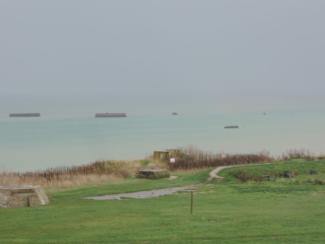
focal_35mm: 120
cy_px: 122
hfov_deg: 16.4
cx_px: 162
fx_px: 1127
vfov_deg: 12.3
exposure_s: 1/125
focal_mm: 25.5
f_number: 7.1
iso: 140
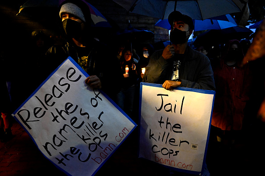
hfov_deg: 73.7
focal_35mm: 24
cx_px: 132
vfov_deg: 53.1
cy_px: 88
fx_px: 177
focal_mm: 24
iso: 8000
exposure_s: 1/100
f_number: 2.8
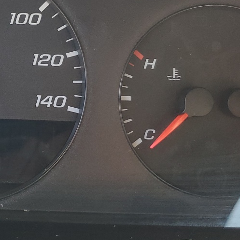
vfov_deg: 23.2
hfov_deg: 21.8
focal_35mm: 74
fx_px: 580
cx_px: -43
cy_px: 67
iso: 57
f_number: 1.5
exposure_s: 1/120
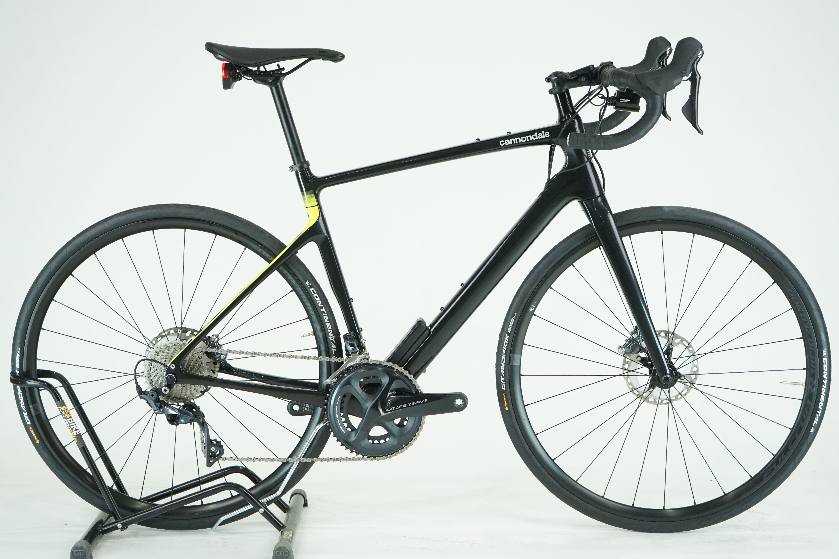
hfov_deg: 31.9
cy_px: 280
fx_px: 1468
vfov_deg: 21.6
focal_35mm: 63
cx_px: 420
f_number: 5.6
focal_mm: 63
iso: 1600
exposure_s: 1/200
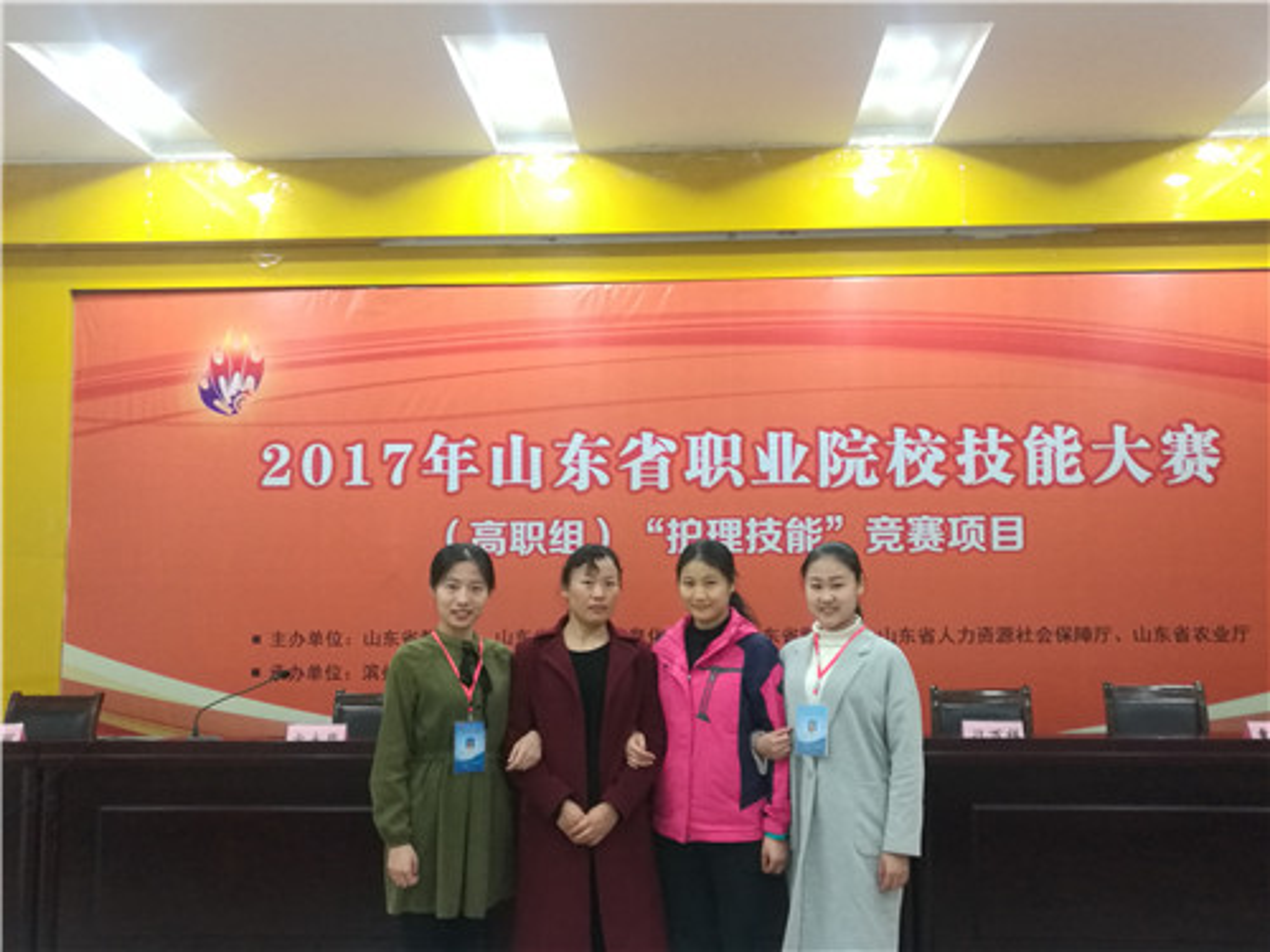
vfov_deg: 42.9
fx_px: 1211
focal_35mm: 33
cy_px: 476
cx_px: 635
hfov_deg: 55.4
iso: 500
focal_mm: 4.04
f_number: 2
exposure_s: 1/25
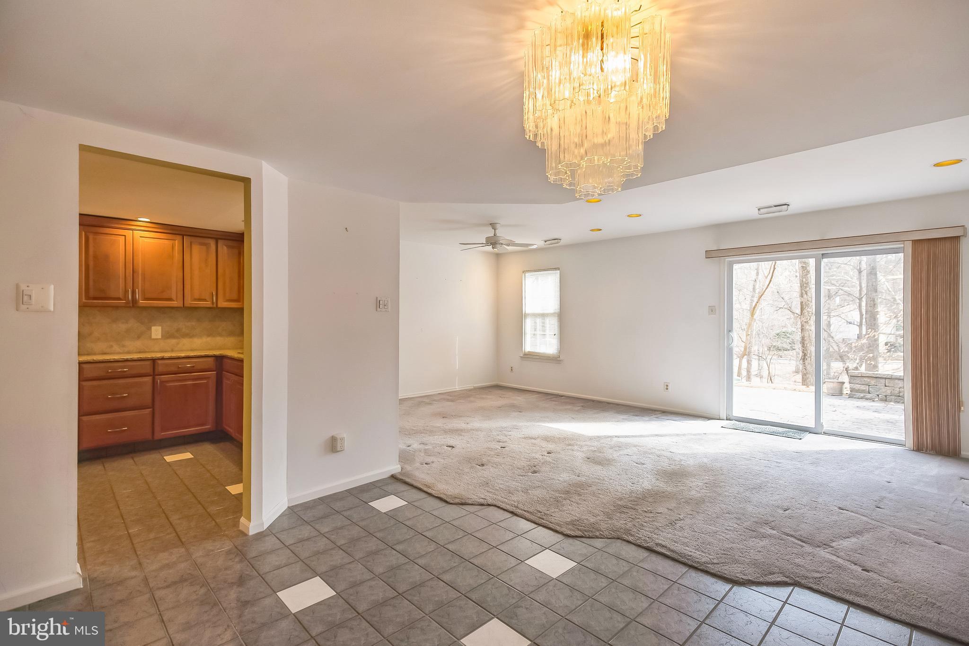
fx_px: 431
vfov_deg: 73.7
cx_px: 484
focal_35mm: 16
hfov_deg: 96.7
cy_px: 323
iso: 125
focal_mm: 16
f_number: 4
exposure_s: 1/60
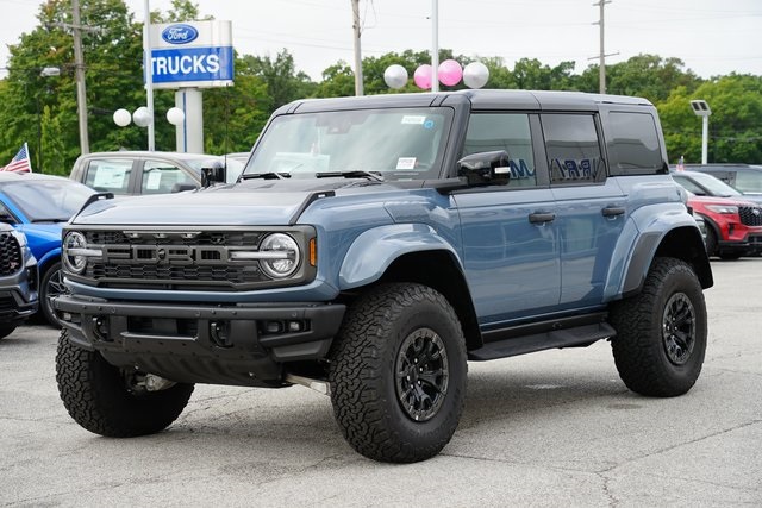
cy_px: 254
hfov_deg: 27.7
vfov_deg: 18.7
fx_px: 1545
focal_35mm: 73
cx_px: 381
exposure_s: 1/100
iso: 100
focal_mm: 73
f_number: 7.1
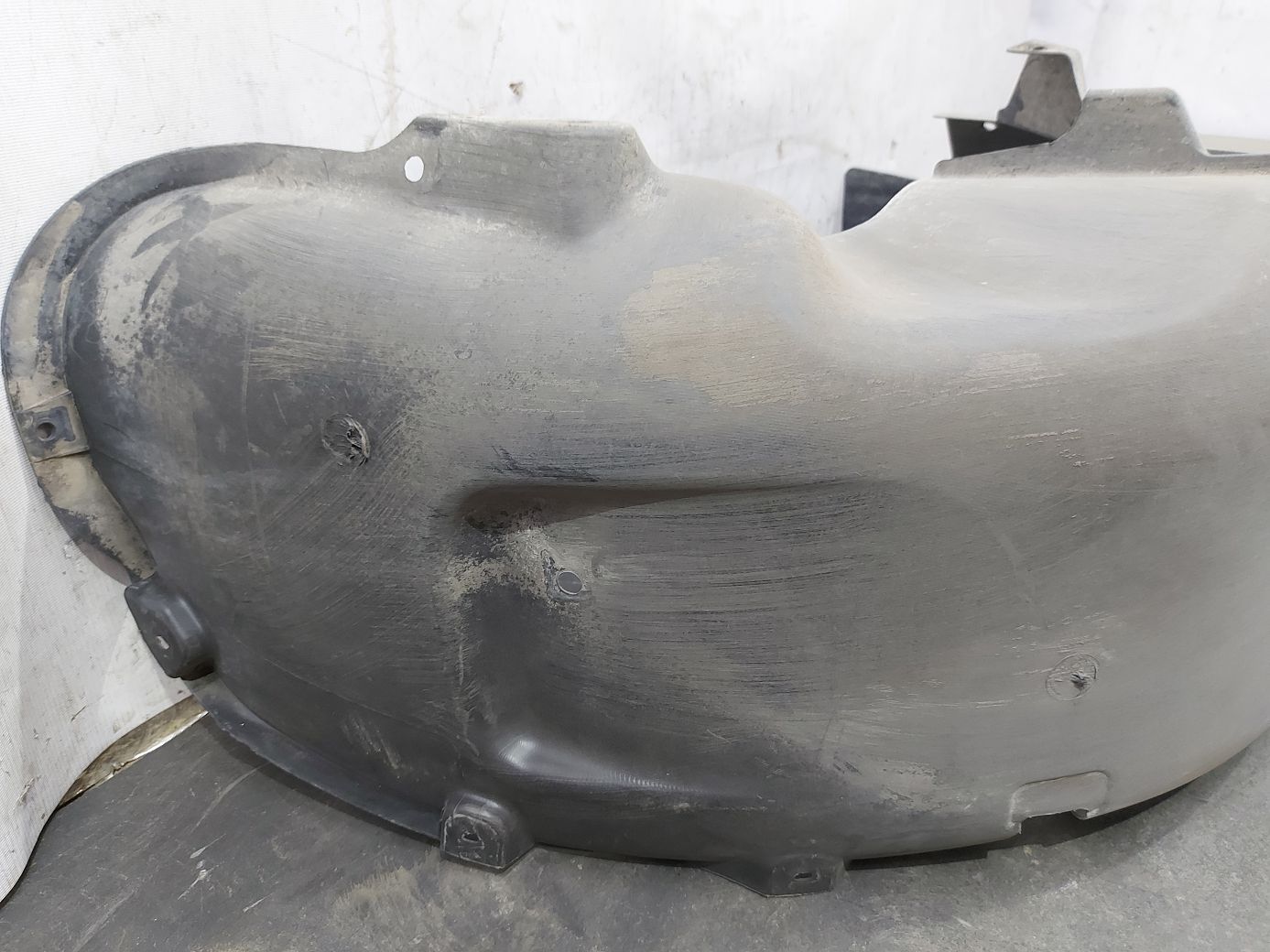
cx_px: 635
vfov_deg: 56.8
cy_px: 476
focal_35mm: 24
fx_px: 880
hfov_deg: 71.6
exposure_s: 1/33
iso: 200
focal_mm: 5.23
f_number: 1.8
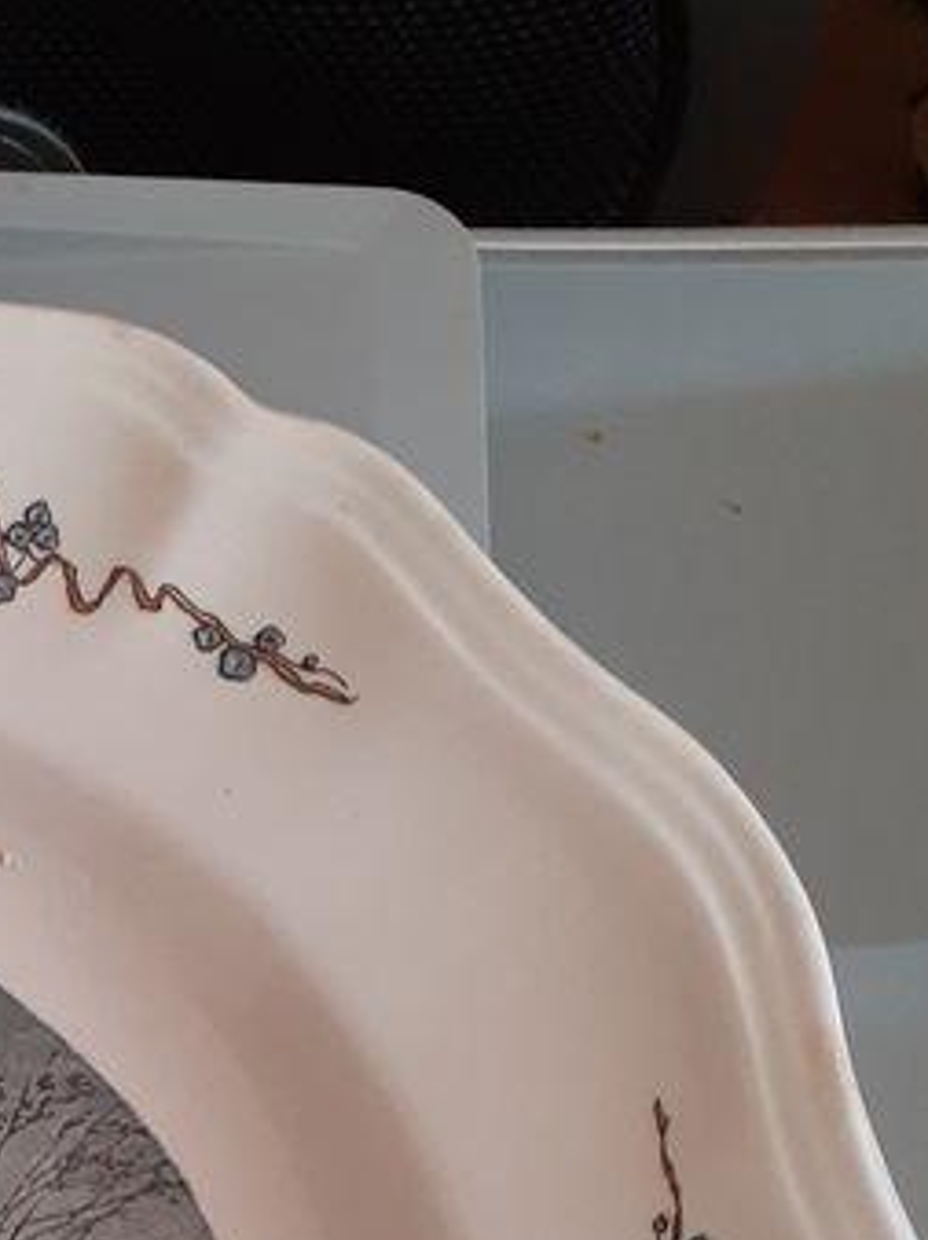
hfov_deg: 17.3
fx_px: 2863
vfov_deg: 22.8
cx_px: -290
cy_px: 1420
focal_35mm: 80
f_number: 1.9
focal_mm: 3.6
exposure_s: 1/50
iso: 200
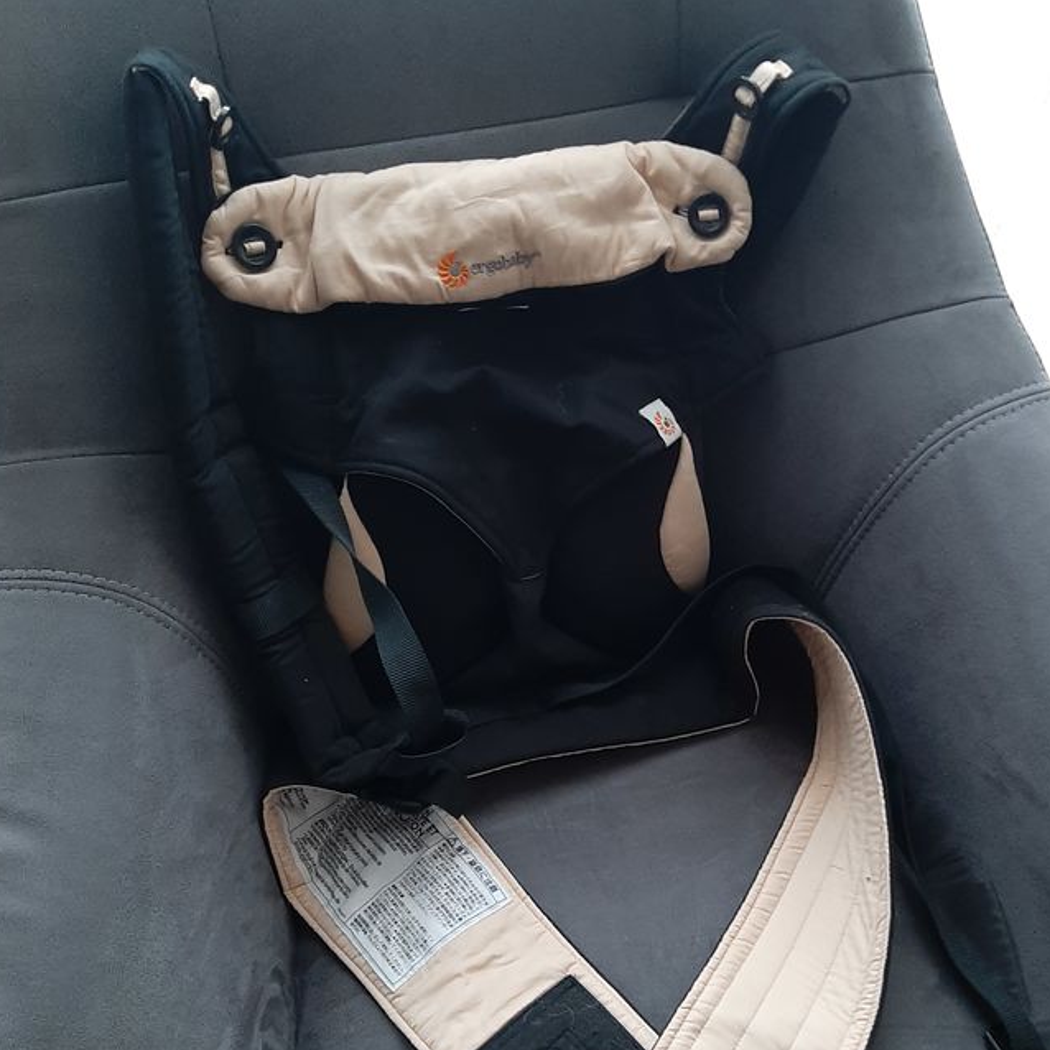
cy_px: 624
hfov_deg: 45.9
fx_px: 1235
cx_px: 597
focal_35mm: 36
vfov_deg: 45.8
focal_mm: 3.93
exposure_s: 1/25
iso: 250
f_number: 1.7
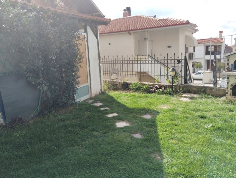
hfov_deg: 63.4
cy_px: 89
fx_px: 191
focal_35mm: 28
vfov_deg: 49.8
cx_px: 118
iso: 50
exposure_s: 1/360
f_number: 1.8
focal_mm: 4.22
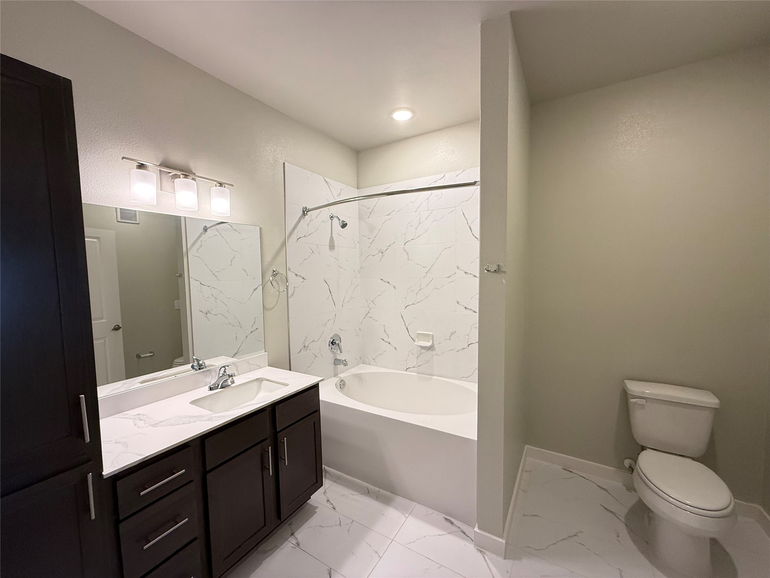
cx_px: 385
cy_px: 289
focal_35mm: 14
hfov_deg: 102.1
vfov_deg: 85.7
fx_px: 311
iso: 320
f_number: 2.2
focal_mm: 2.22
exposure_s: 1/120
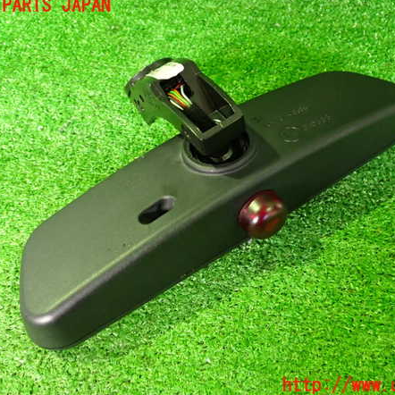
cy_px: 196
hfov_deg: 46.0
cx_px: 216
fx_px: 465
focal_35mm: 36
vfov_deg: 46.0
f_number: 2.3
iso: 800
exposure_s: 1/20
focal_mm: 5.4
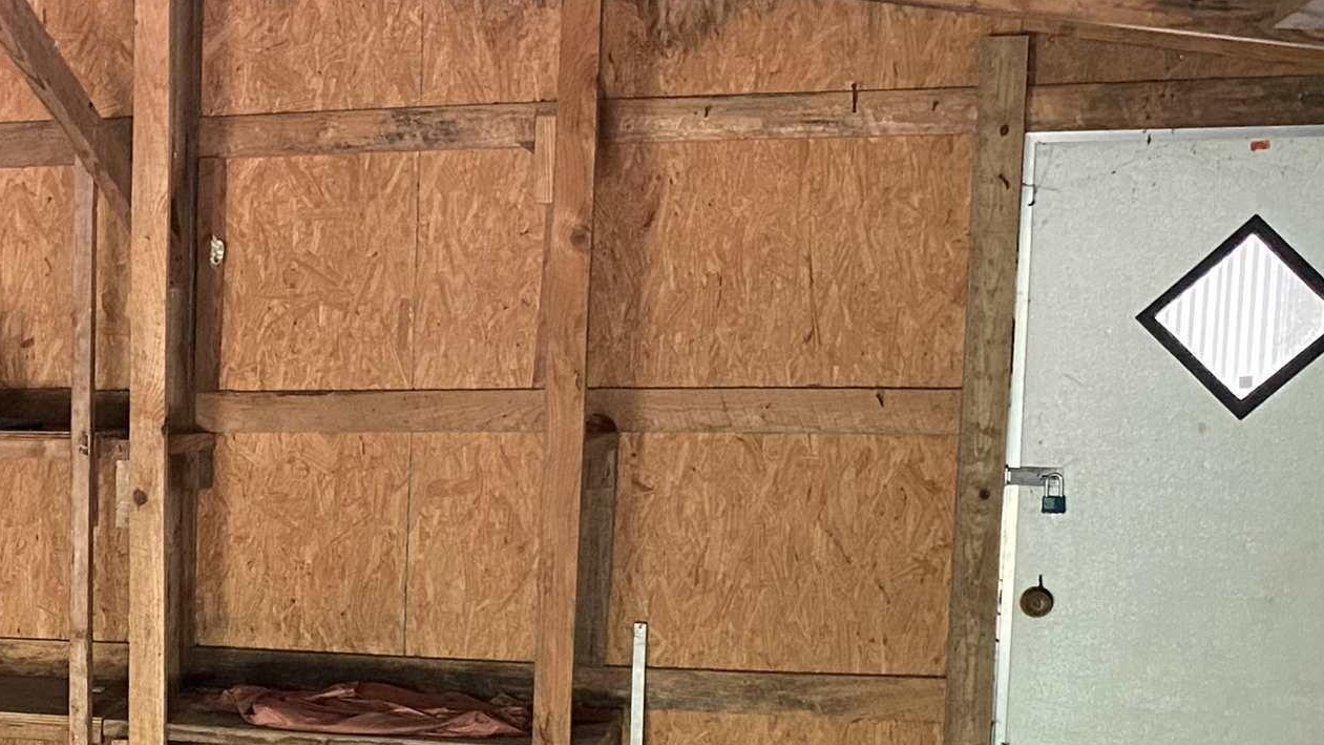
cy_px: 680
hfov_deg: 28.4
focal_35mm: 69
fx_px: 2422
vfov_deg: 17.2
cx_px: -46
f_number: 1.8
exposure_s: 1/35
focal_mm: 4.25
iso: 640
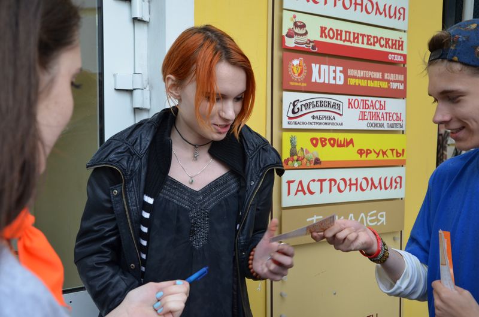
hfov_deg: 49.7
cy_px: 158
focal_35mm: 39
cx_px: 240
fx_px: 518
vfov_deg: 34.0
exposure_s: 1/80
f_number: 4.5
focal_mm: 26
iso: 400
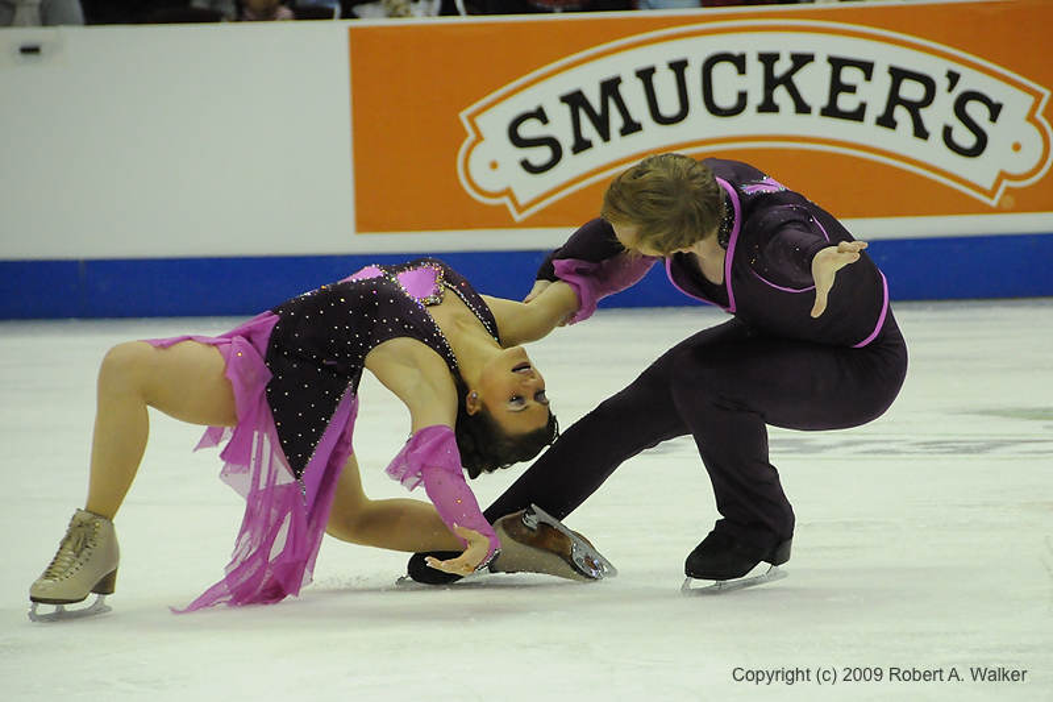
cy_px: 351
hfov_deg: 9.2
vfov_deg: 6.1
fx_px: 6579
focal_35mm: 225
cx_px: 526
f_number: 5.6
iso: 3200
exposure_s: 1/1000
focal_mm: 150
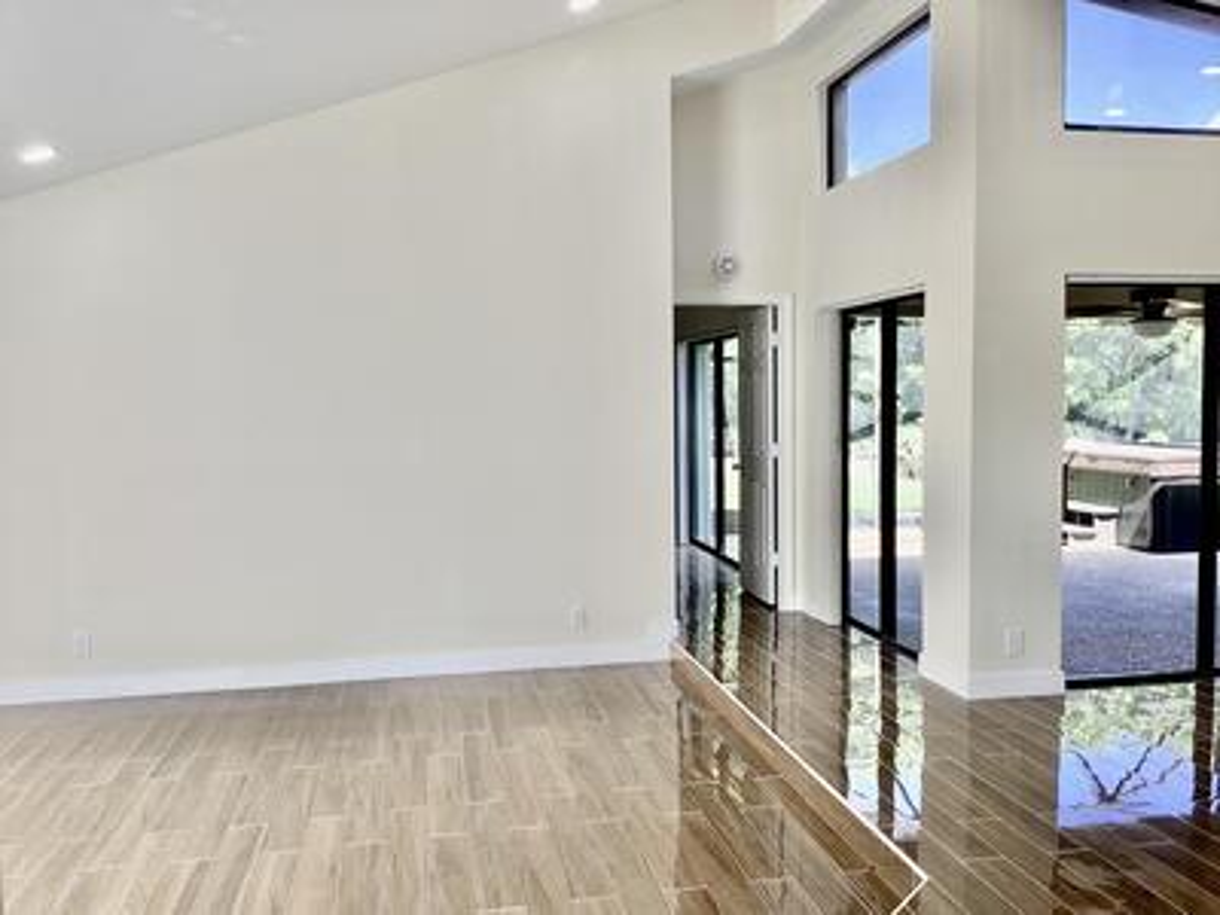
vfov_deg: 45.4
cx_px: 610
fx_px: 1093
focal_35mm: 31
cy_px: 458
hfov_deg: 58.4
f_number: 2.4
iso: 40
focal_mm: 3.3
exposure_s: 1/120
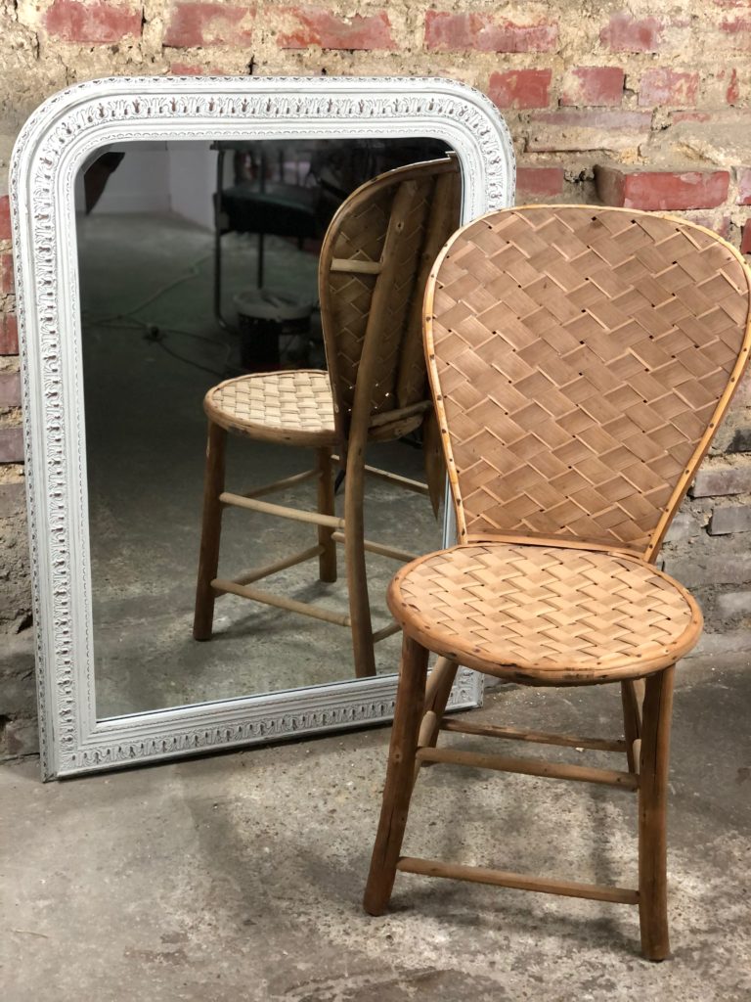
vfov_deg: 36.8
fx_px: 1504
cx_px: 376
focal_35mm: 52
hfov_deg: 28.0
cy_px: 501
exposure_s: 1/33
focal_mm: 6
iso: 125
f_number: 2.4
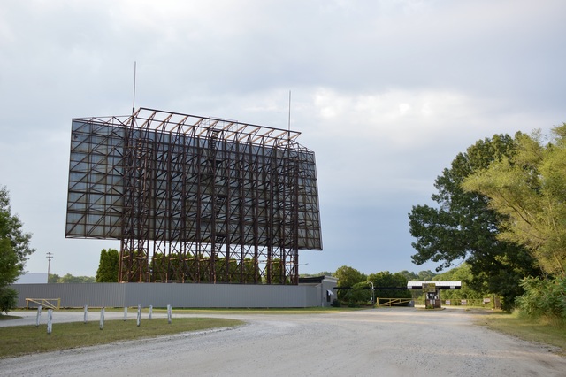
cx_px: 283
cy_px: 188
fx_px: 566
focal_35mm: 36
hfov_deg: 53.2
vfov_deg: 36.8
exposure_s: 1/125
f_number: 5.6
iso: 110
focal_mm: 24
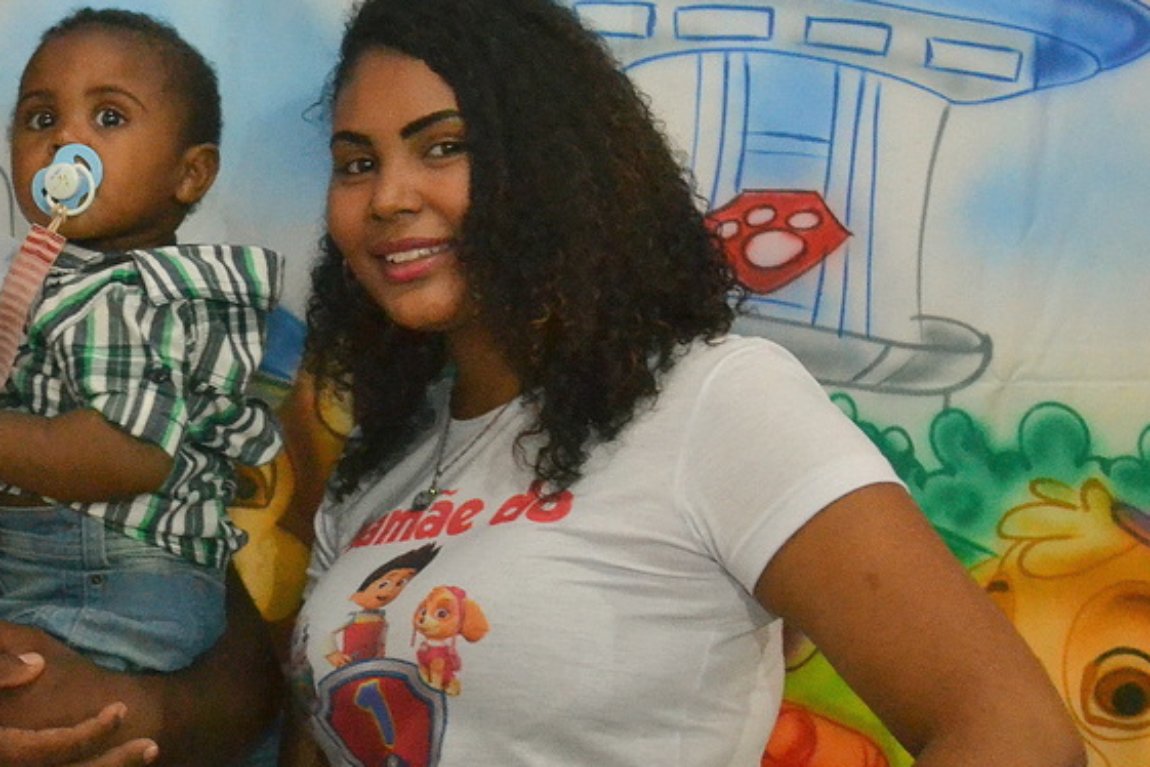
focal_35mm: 109
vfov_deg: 12.6
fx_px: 3482
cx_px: 121
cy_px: 332
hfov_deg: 18.5
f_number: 5
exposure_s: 1/20
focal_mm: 34
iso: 3200
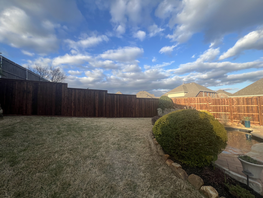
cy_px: 99
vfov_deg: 89.9
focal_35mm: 13
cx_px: 132
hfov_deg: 106.2
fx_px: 99
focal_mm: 1.57
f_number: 1.8
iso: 32
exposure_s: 1/641
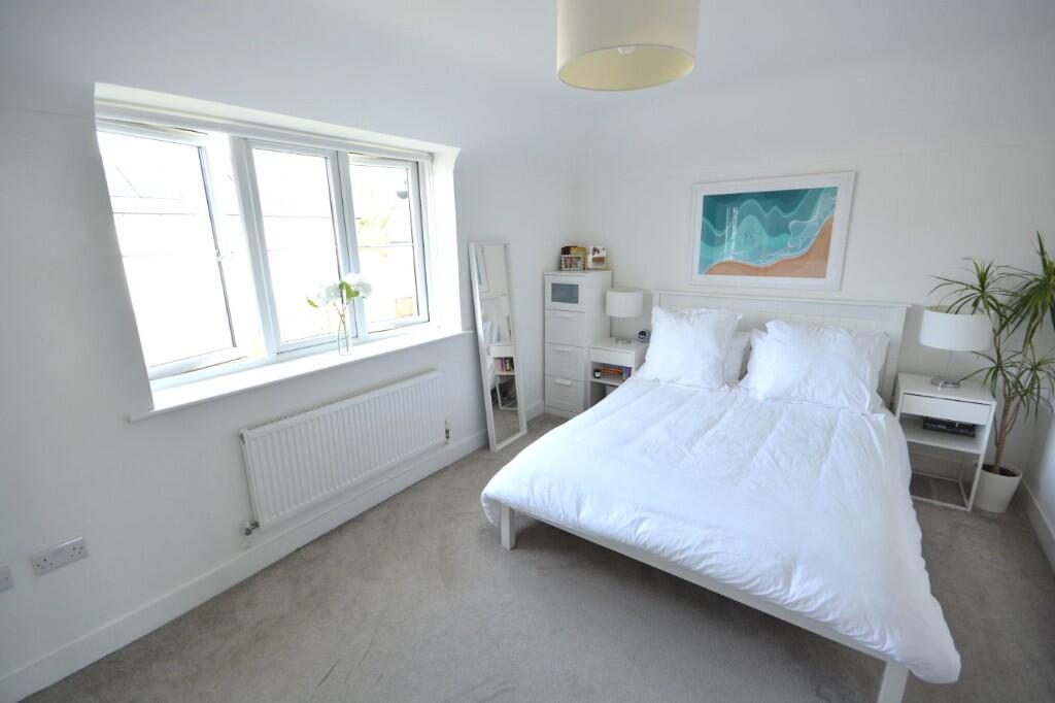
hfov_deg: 100.4
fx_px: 439
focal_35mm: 15
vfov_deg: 77.3
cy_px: 352
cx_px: 528
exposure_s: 1/30
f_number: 8
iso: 400
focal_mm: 10
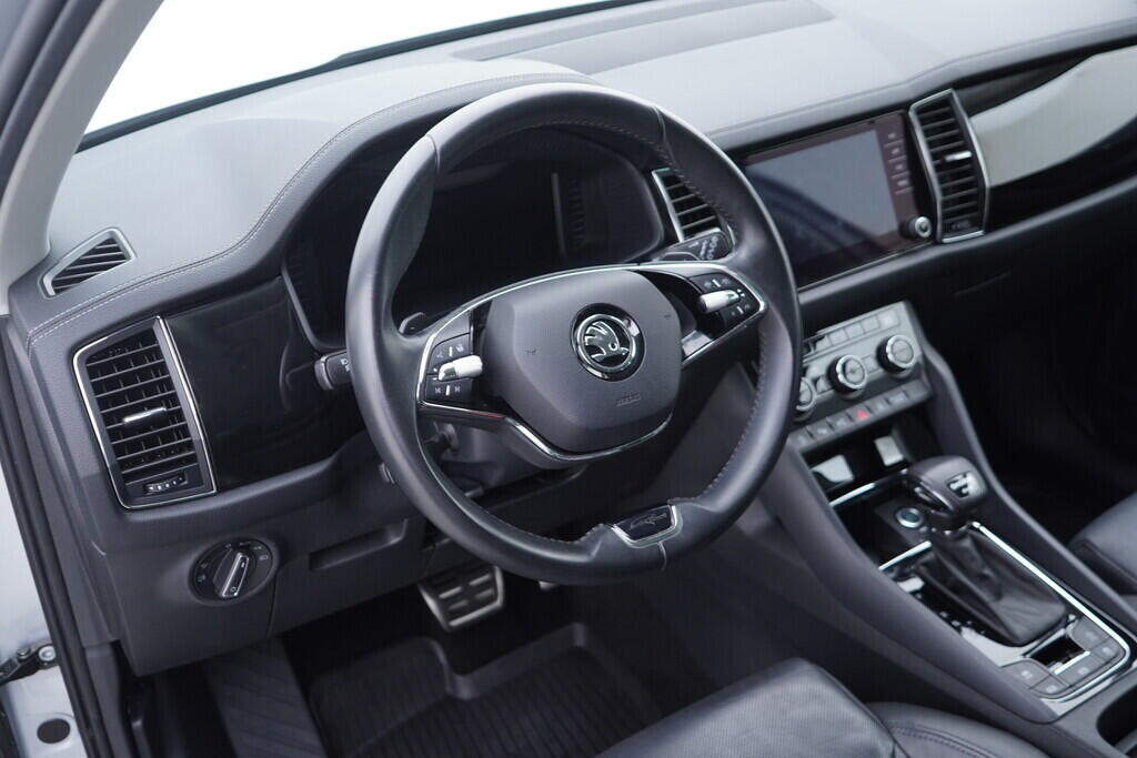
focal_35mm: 36
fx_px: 1137
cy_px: 379
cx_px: 568
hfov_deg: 53.1
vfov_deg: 36.9
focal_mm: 24
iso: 250
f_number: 2.8
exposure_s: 1/40
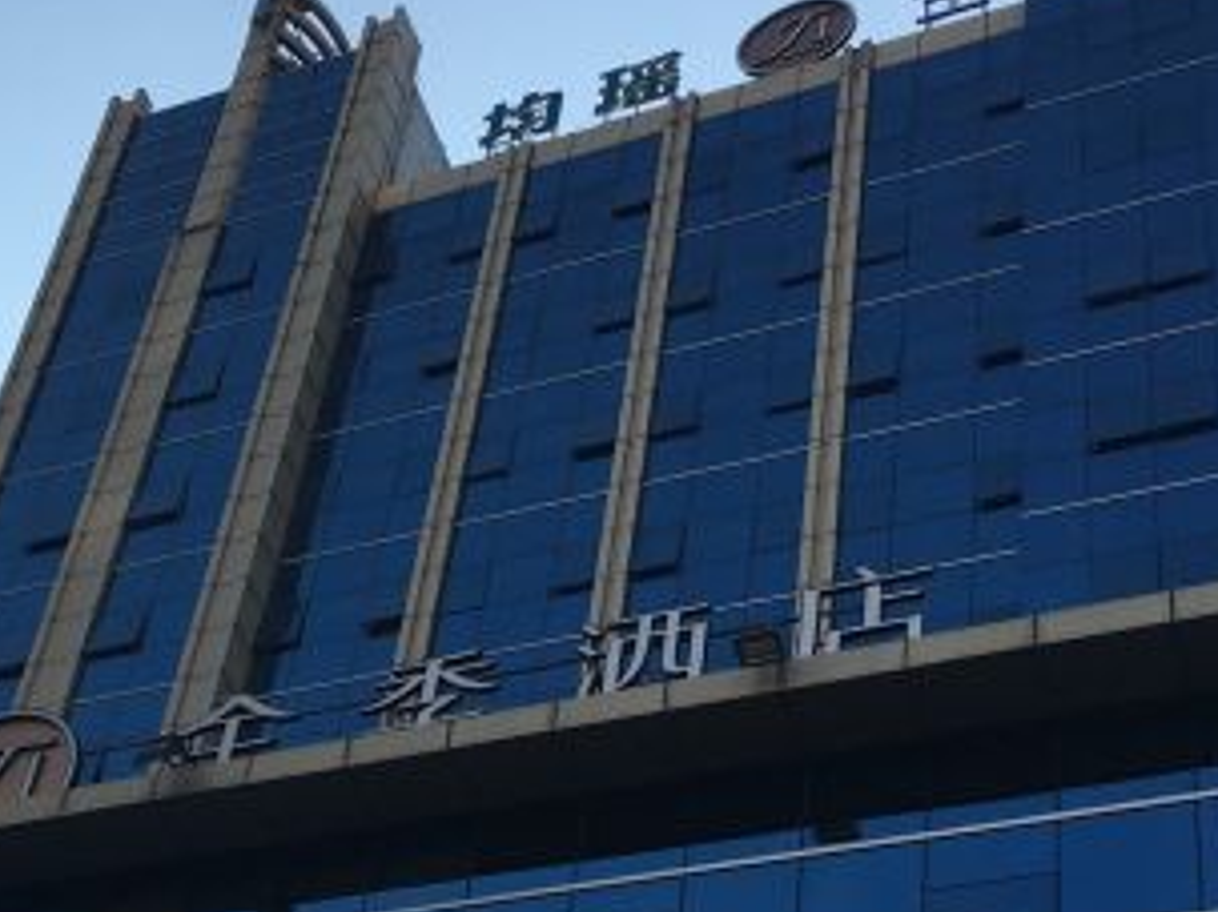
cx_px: 410
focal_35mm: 67
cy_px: 938
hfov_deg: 28.8
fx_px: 2357
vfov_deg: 21.1
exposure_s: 1/1374
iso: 25
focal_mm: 4.15
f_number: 2.2
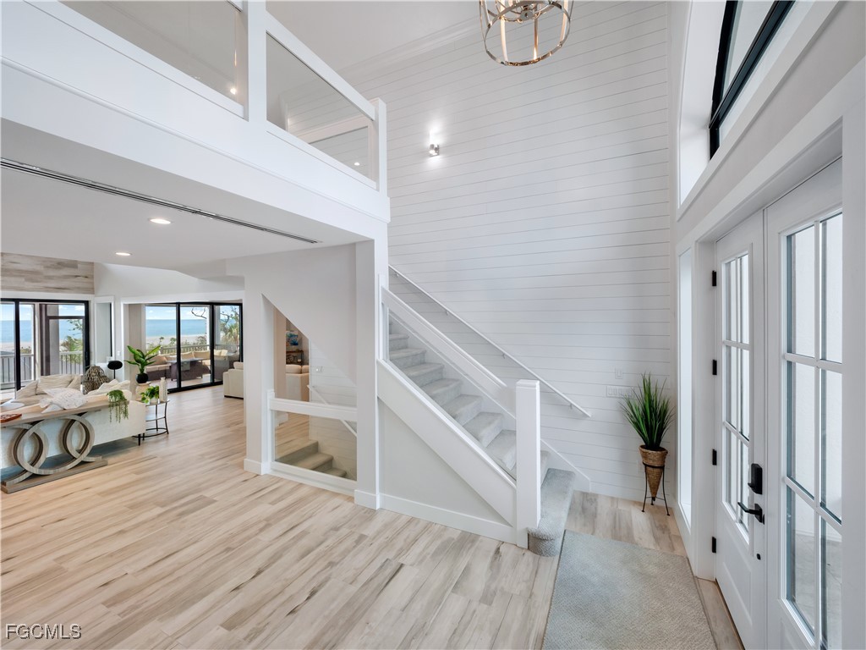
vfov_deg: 85.7
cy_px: 325
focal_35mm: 14
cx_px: 433
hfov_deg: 102.1
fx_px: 350
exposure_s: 1/25
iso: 200
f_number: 7.1
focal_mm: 7
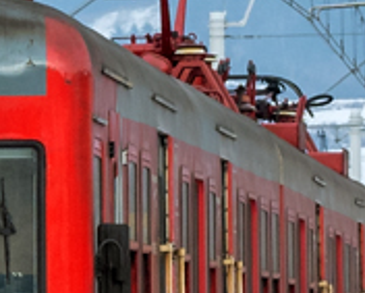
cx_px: 79
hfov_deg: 2.6
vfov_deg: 2.1
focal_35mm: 743
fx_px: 8031
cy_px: -131
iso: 200
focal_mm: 58
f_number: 9
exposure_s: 1/500
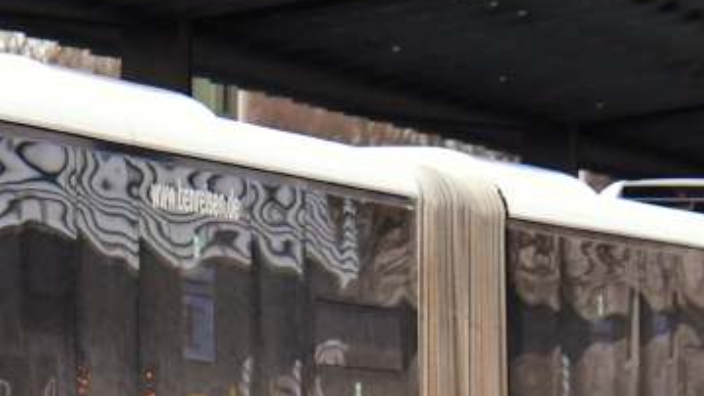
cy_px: 511
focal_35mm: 490
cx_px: -265
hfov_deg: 4.4
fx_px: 9148
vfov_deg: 2.5
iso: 1600
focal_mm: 86
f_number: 5
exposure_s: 1/500
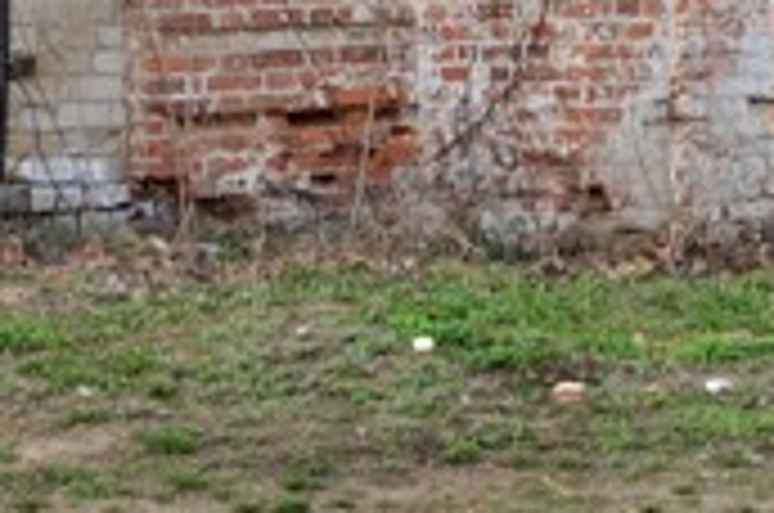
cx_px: 652
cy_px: -416
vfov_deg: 7.1
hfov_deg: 10.9
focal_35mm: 188
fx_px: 4034
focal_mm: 24
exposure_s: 1/320
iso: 200
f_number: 5.6
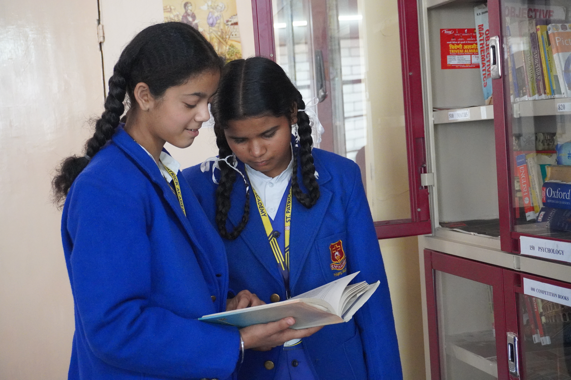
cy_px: 190
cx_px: 286
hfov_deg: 35.1
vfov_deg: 23.8
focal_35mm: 57
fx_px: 904
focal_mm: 38
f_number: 5.6
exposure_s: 1/80
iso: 6400
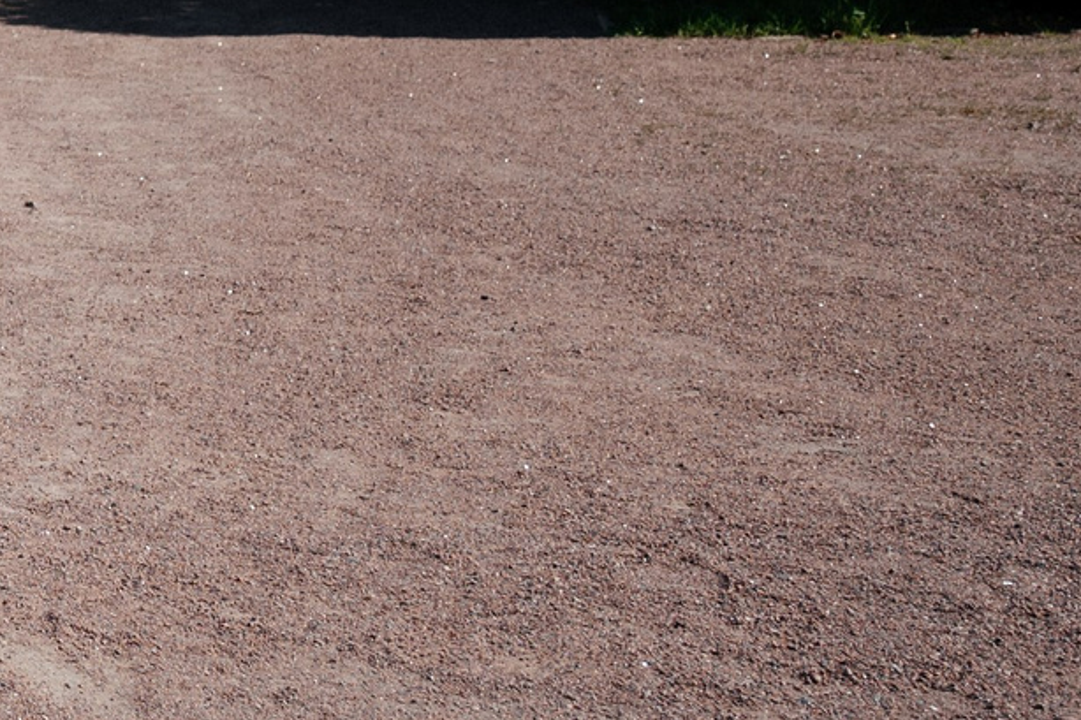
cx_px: -1028
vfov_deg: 12.8
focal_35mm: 100
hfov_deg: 16.2
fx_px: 3002
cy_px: -437
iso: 200
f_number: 4
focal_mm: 24
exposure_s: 1/2000
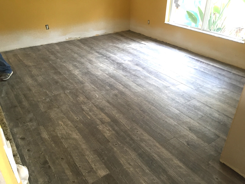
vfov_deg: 48.2
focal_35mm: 29
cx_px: 122
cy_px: 92
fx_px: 205
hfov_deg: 61.7
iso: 50
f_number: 2.2
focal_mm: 4.15
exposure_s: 1/30
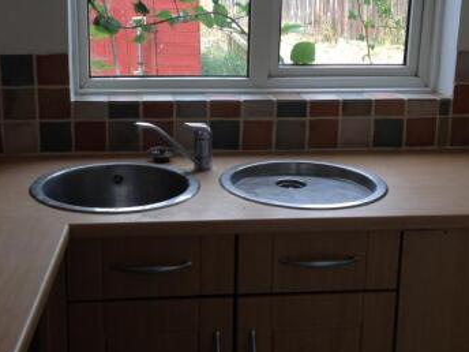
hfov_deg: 34.3
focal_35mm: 56
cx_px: 196
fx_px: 759
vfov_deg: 26.0
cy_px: 134
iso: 50
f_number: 2.4
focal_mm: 4.12
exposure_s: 1/139
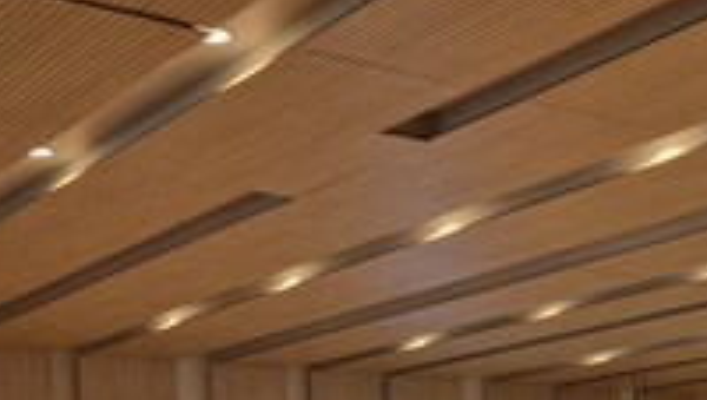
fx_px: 1408
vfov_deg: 15.3
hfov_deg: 26.0
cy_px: 531
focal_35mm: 75
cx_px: 778
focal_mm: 5.4
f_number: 1.8
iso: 320
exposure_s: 1/30
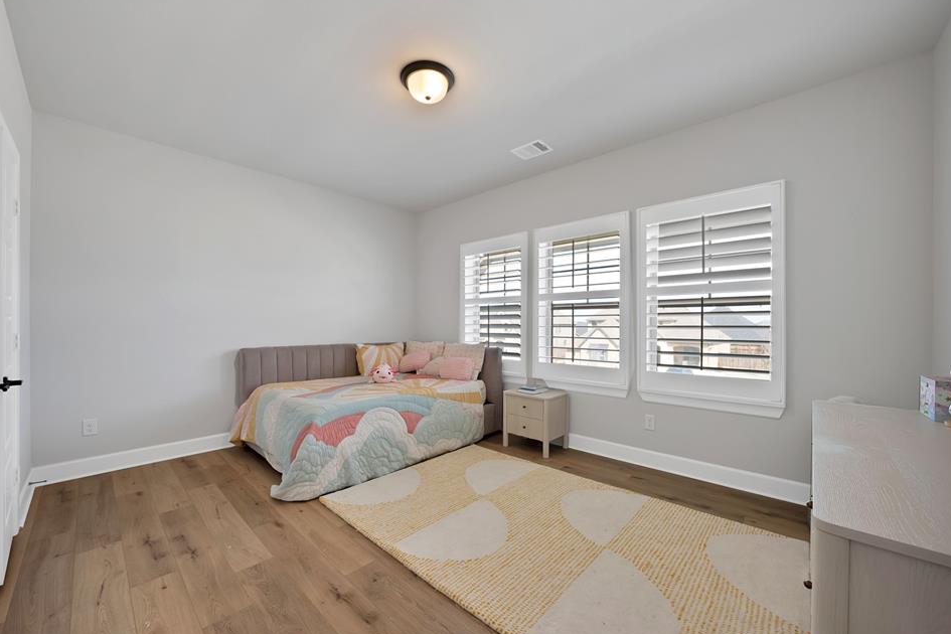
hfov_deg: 108.3
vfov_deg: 85.4
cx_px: 465
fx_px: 343
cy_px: 331
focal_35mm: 13
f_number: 9
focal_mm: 12
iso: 640
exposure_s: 1/20
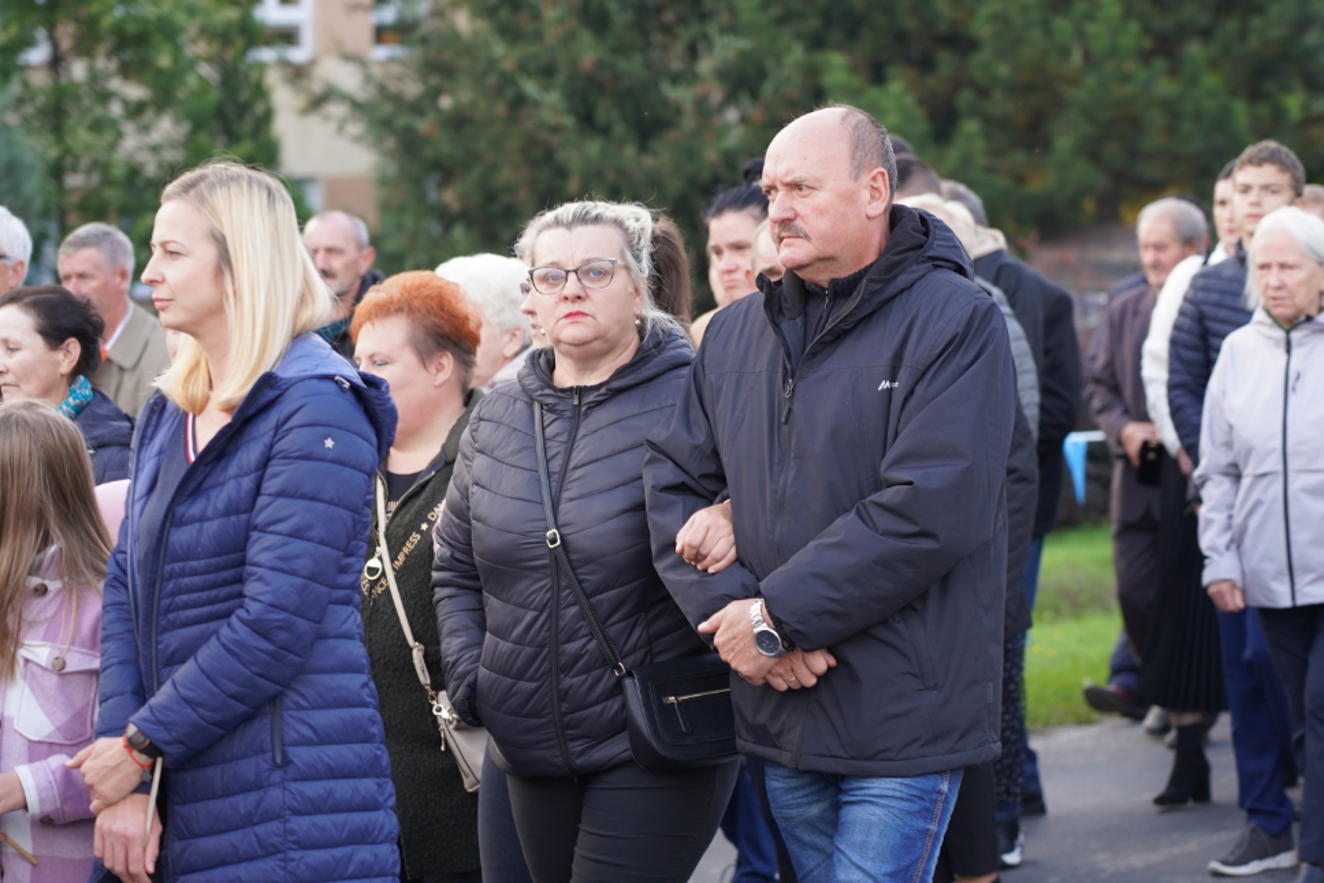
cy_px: 430
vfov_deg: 9.7
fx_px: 5187
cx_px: 665
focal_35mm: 141
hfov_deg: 14.5
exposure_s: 1/160
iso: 320
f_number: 4
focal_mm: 105
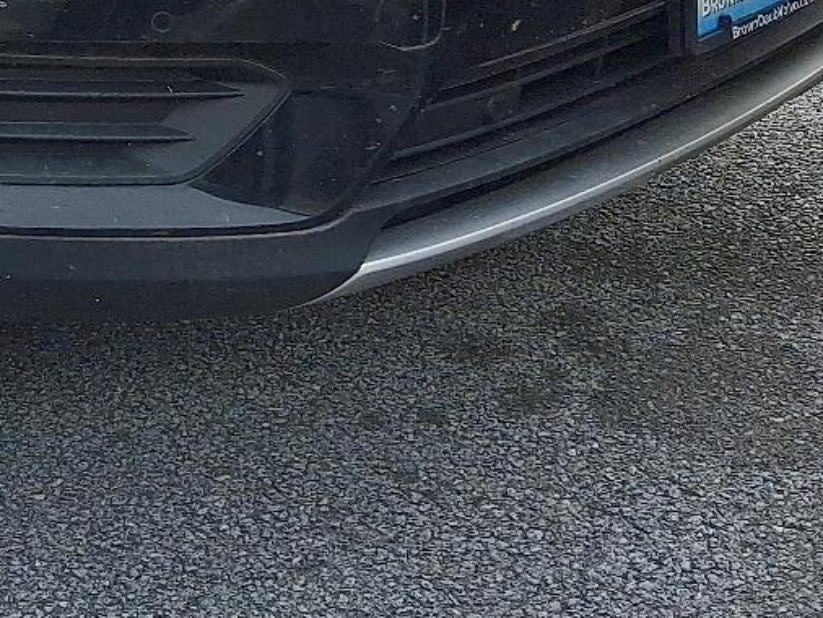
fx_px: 1879
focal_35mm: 79
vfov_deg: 17.3
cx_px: -80
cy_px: -234
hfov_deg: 23.2
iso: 25
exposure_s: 1/1250
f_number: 1.8
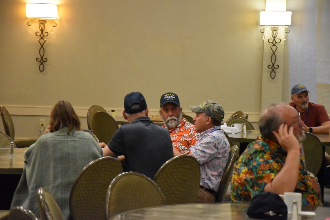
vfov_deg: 10.2
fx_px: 1237
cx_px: 165
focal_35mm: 135
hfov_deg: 15.2
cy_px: 110
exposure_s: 1/125
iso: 8000
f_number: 5.6
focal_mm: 90
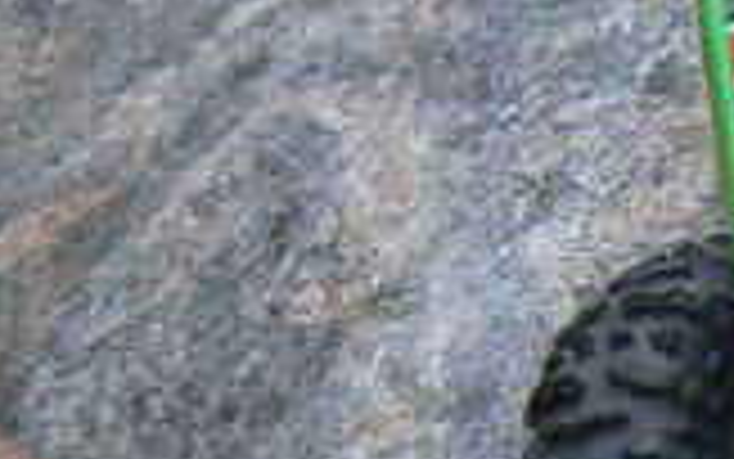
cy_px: 63
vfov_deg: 4.2
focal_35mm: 313
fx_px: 6263
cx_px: 1279
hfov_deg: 6.6
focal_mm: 9.2
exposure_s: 1/13
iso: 200
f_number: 3.2
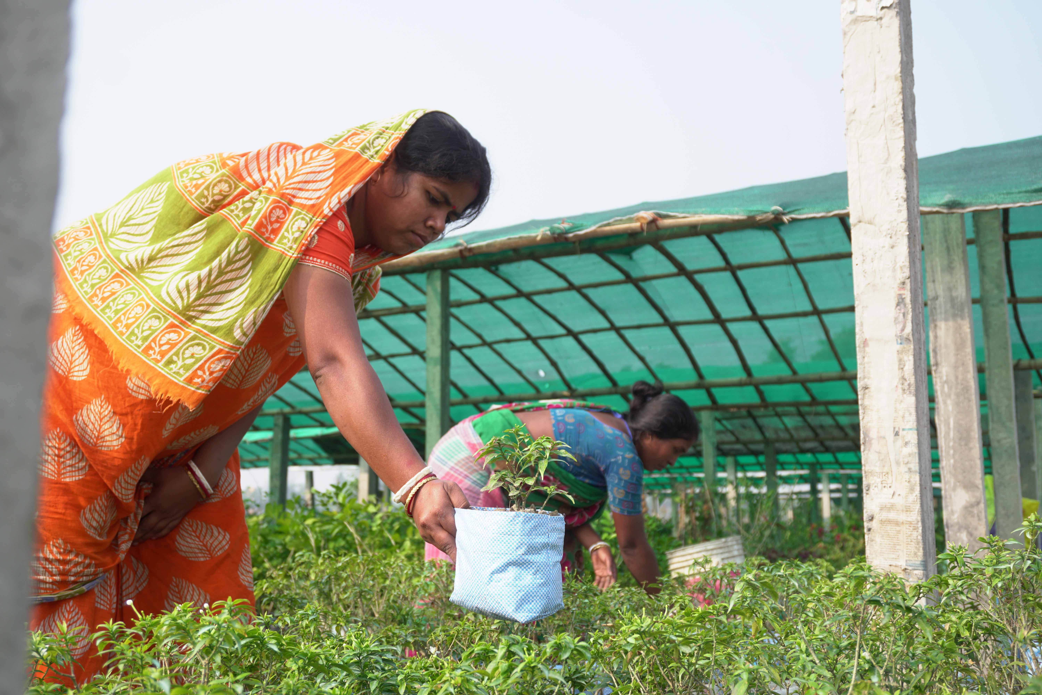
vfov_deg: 35.5
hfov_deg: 51.3
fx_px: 1085
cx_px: 521
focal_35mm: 38
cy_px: 348
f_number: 4.5
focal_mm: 25
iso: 100
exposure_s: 1/250
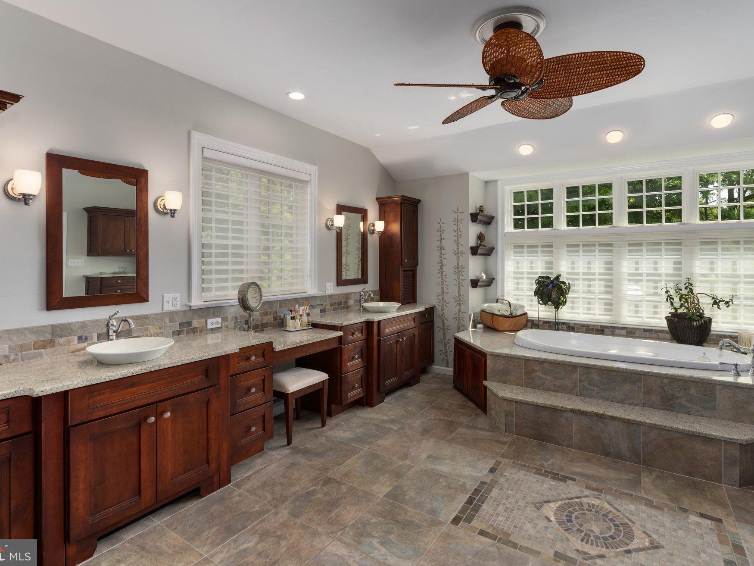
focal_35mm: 18
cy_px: 277
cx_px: 383
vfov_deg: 71.6
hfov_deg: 87.7
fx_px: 392
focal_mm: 16
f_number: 7.1
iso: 320
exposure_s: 1/5
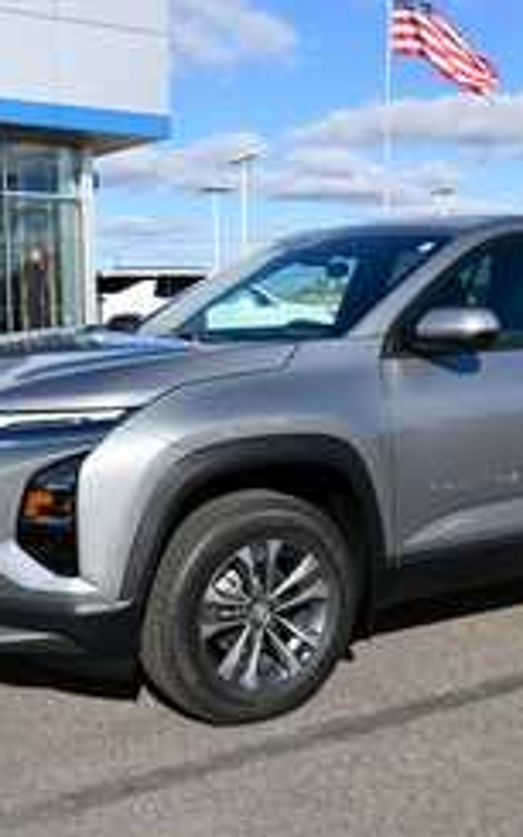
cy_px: 453
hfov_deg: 25.8
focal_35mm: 50
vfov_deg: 40.3
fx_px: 1141
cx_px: 321
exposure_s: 1/320
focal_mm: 20
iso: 100
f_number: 9
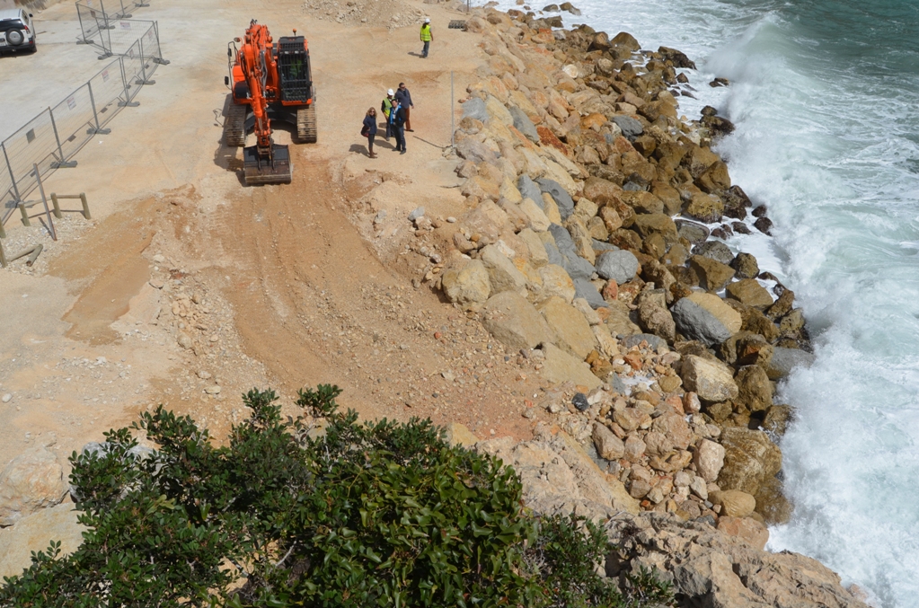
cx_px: 460
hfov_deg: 62.0
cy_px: 304
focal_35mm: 30
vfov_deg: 43.4
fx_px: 764
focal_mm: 20
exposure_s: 1/400
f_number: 10
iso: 100
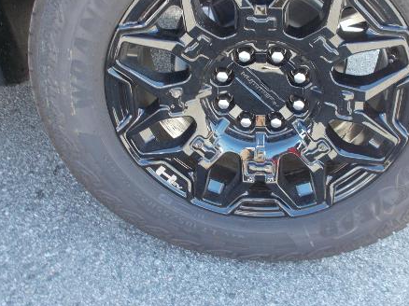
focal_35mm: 38
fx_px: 449
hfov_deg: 48.6
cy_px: 86
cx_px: 249
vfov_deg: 37.0
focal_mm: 4.6
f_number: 3.2
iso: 80
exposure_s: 1/40
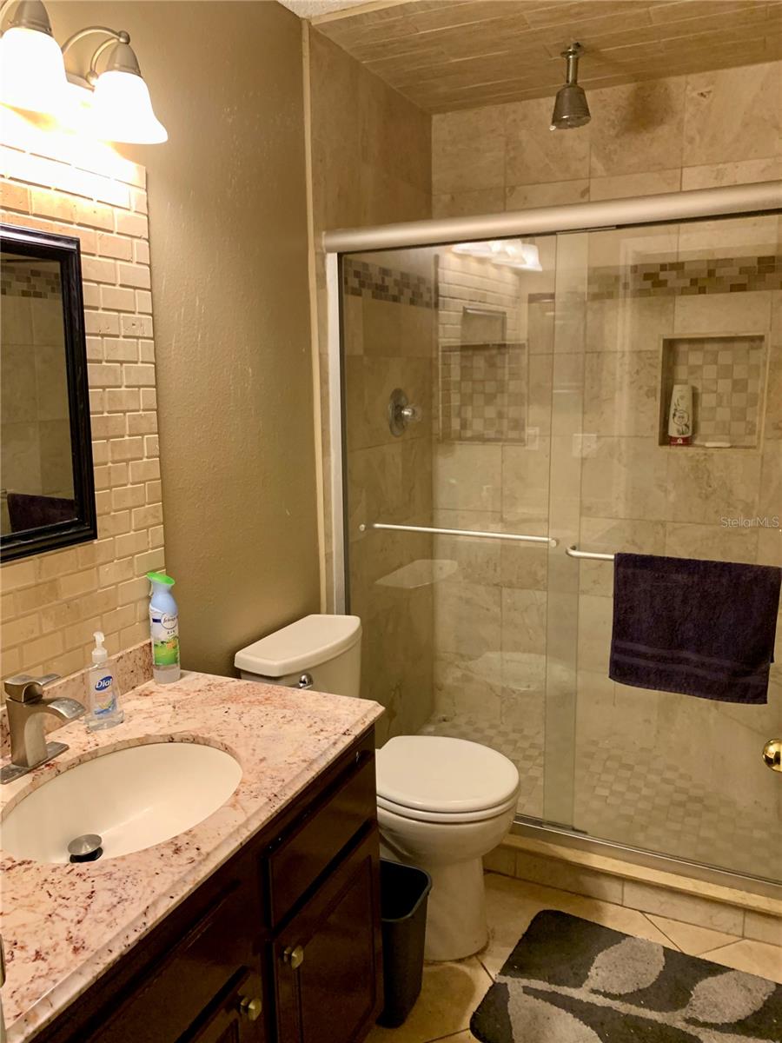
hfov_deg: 53.1
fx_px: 783
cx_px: 391
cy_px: 522
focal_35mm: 26
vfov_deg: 67.3
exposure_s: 1/60
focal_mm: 4.25
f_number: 1.8
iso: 200
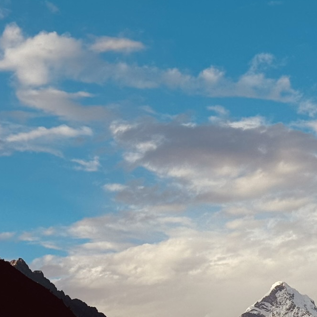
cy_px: 145
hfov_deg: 13.1
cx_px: 358
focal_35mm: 130
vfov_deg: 13.4
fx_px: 1347
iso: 64
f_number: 1.78
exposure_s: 1/3610
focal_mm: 6.76
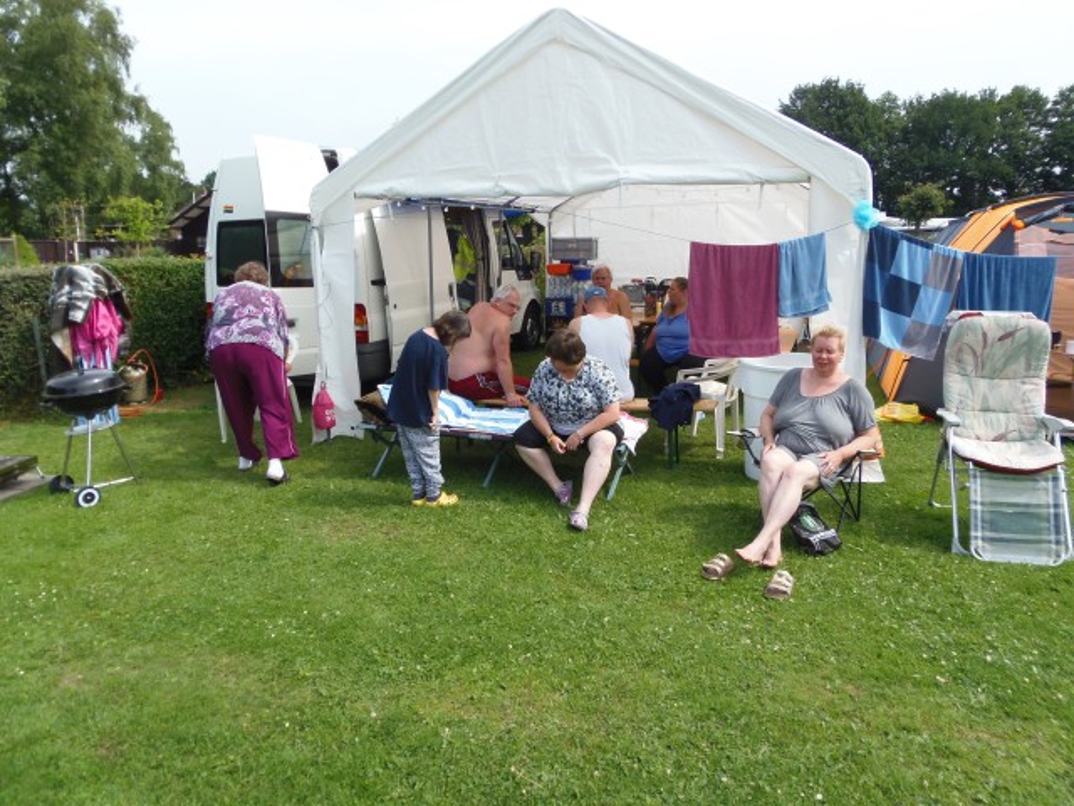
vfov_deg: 56.8
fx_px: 745
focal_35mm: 24
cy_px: 403
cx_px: 537
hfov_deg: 71.6
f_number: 2.9
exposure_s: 1/500
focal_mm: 4.3
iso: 64
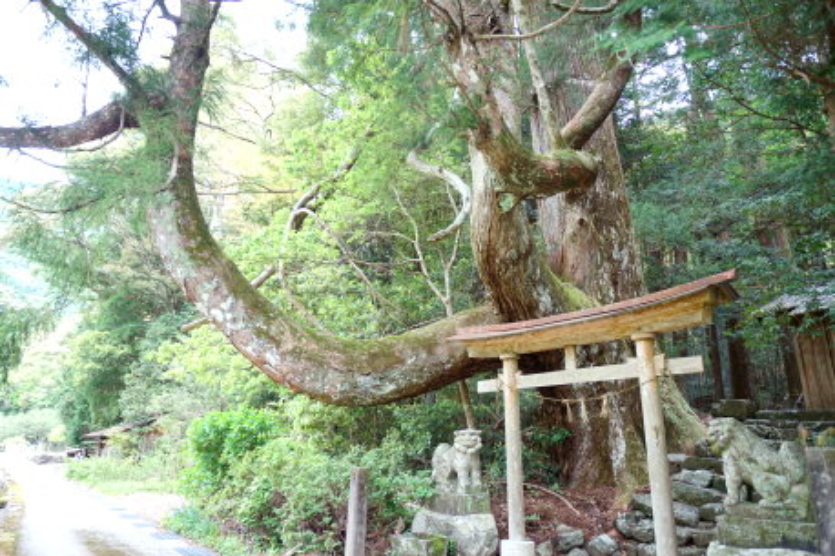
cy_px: 278
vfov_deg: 49.5
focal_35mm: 26
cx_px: 418
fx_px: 603
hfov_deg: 69.4
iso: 400
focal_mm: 26
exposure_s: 1/10
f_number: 2.8
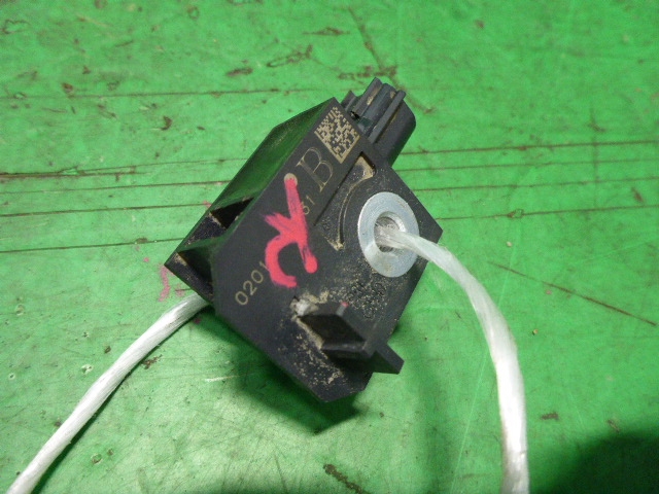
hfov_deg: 63.4
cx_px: 330
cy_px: 247
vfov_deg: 49.7
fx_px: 533
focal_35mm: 28
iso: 400
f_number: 3.3
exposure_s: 1/60
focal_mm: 4.9
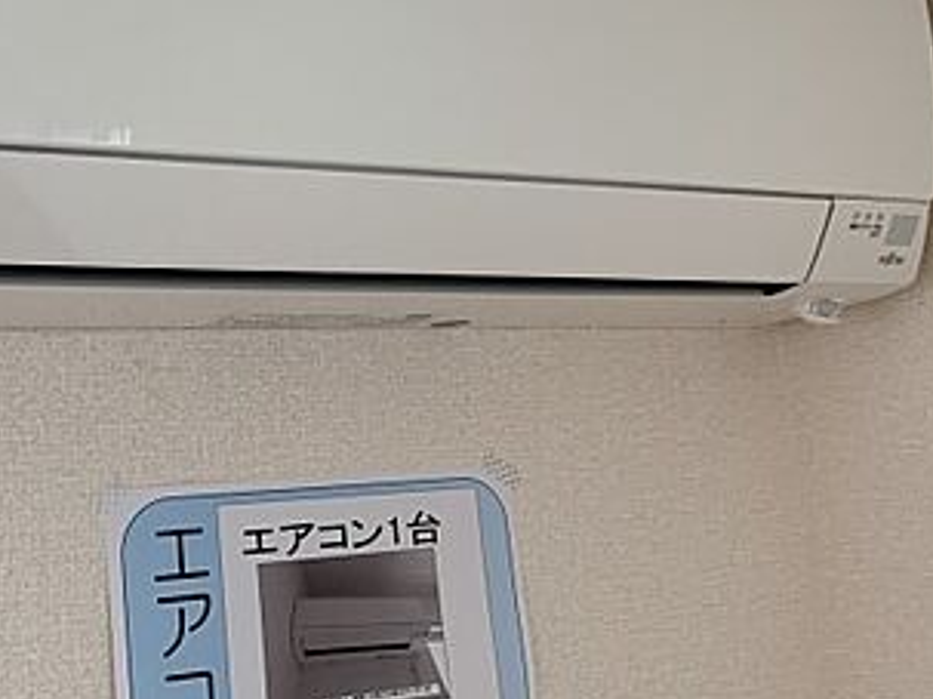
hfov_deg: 34.9
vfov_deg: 26.5
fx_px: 1482
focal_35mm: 55
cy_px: 268
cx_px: 382
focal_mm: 4.25
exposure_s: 1/102
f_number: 1.8
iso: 100
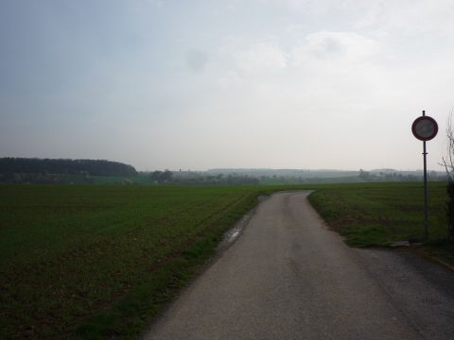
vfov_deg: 44.2
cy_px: 170
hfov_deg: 56.8
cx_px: 227
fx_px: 420
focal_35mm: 32
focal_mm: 5.2
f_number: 5.6
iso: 100
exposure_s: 1/500
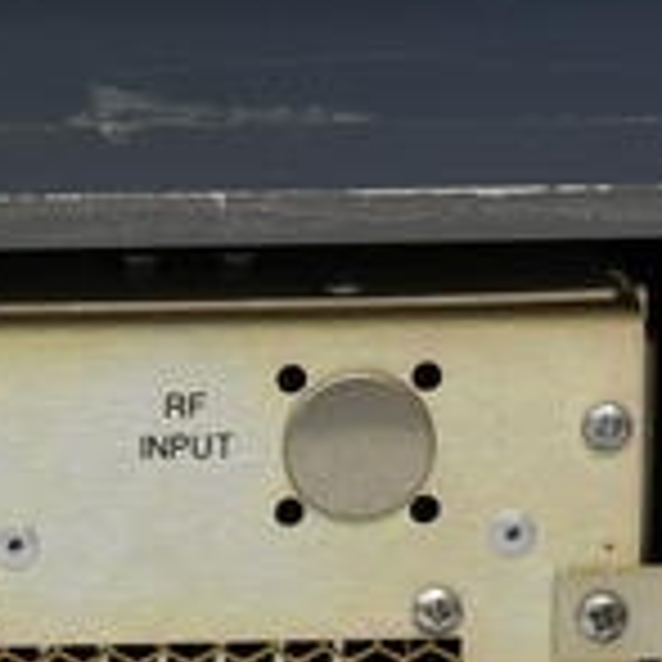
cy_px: 644
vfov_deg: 3.3
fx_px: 11338
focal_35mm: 524
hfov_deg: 3.3
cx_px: 45
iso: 400
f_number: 9
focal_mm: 109
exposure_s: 1/20
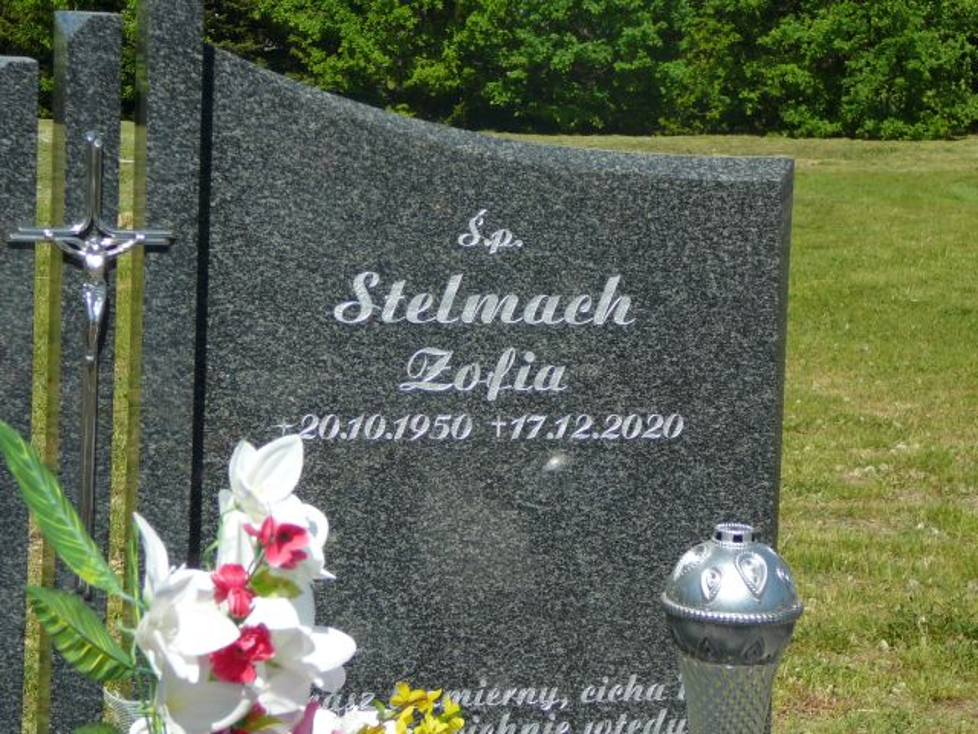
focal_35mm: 95
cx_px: 489
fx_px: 2684
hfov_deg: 20.7
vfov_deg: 15.6
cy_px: 367
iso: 80
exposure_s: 1/800
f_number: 3.9
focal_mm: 14.1
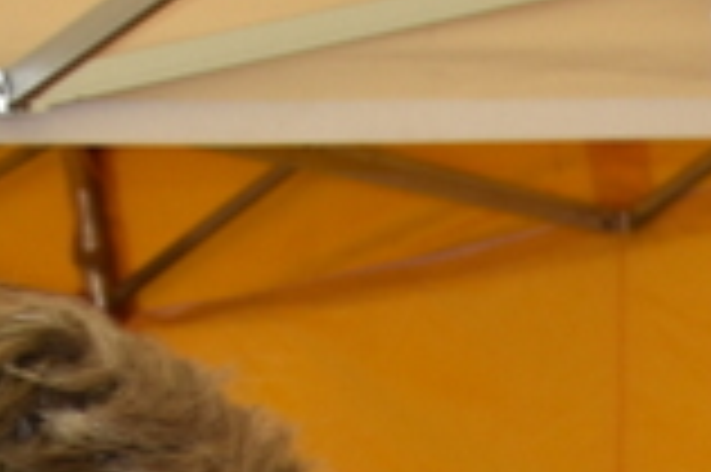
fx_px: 4952
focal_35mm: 251
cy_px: 1704
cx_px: 1868
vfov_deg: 5.0
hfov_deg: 7.5
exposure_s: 1/80
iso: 100
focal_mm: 22
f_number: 3.8
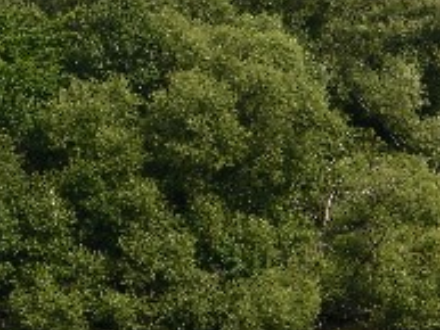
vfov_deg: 3.0
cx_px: -165
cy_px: -155
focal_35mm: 487
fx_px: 6194
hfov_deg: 4.1
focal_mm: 41.1
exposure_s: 1/185
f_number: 6.2
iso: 50
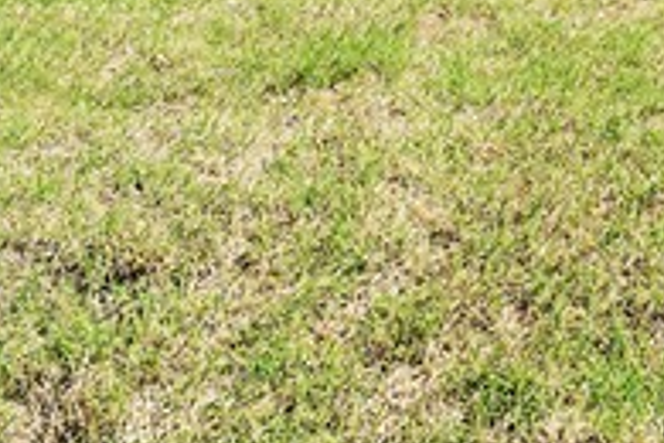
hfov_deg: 21.7
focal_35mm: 78
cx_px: 994
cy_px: -763
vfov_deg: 12.0
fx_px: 1439
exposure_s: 1/800
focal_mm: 14
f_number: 8
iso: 800
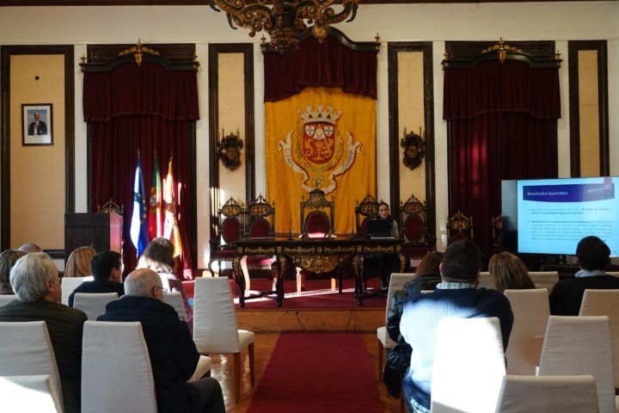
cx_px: 310
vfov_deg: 36.9
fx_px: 619
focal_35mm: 36
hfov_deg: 53.1
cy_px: 206
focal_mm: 13.31
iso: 800
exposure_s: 1/250
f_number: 3.2
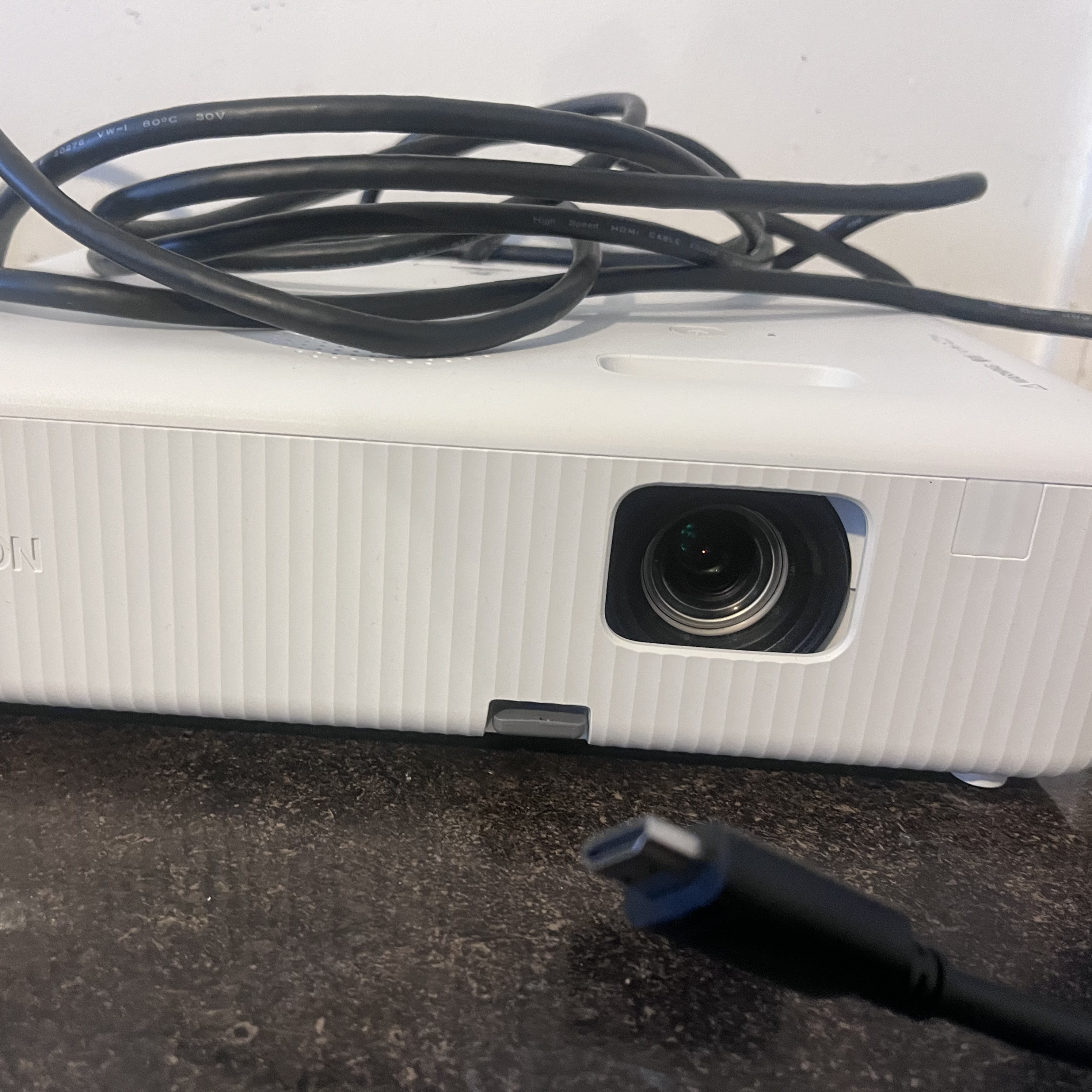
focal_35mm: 31
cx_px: 439
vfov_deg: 52.5
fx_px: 1106
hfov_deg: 52.2
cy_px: 547
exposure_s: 1/60
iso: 400
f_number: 1.6
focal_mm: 5.1
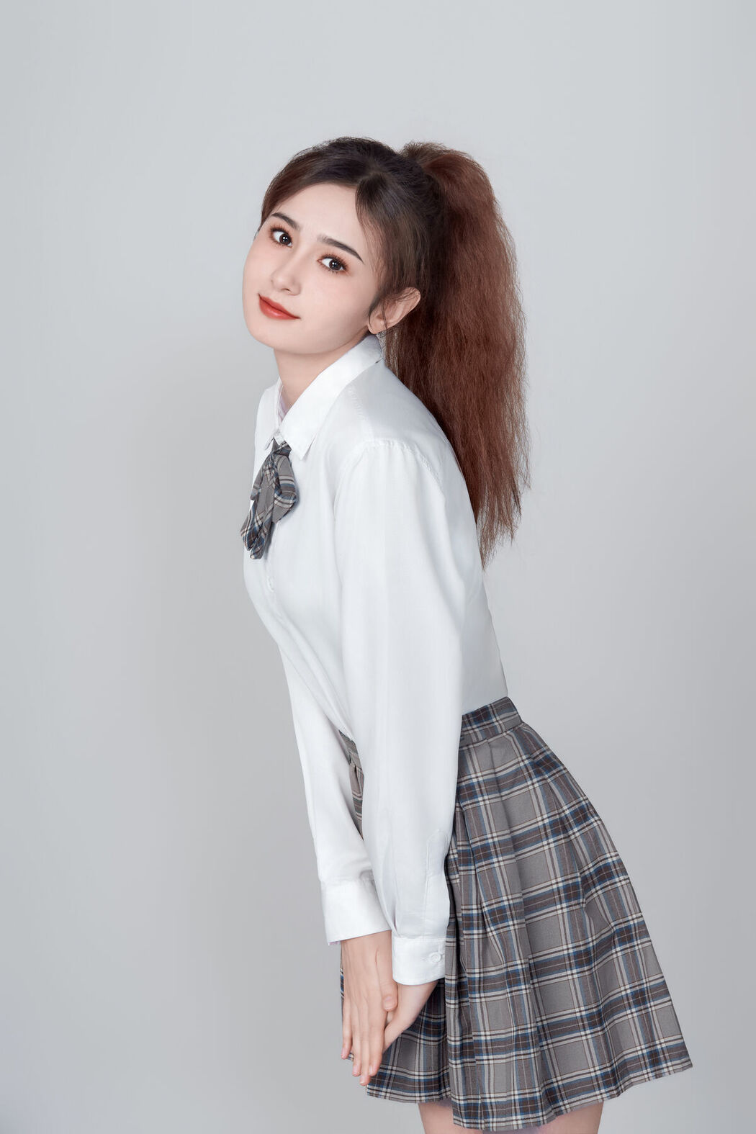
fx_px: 2677
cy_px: 567
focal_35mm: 85
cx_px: 378
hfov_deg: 16.1
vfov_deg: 23.9
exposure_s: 1/125
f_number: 8
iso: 160
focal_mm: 85
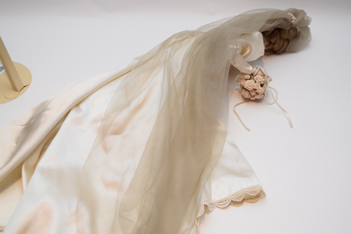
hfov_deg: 38.9
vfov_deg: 26.5
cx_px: 176
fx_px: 497
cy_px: 117
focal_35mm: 51
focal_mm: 34
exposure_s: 1/125
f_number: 5.6
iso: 800
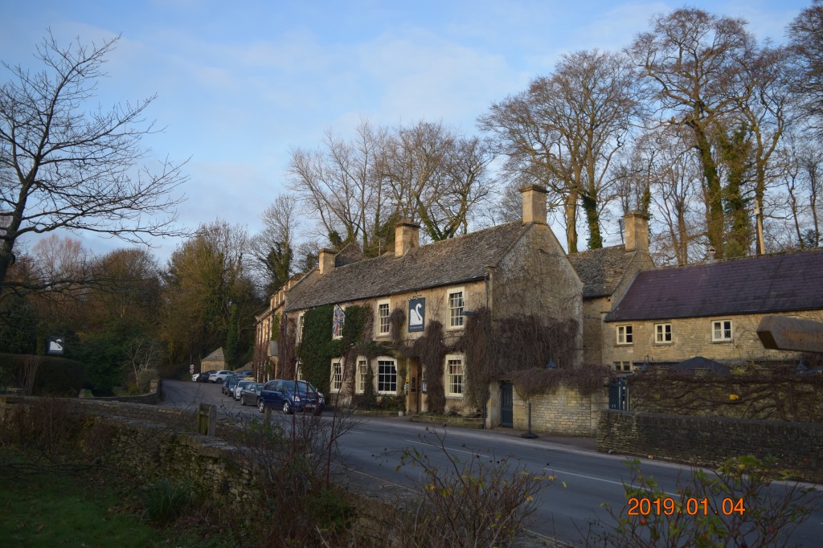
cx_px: 412
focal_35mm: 30
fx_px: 686
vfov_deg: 43.6
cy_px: 274
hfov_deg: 61.9
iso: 200
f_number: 3.5
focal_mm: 20
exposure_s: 1/400
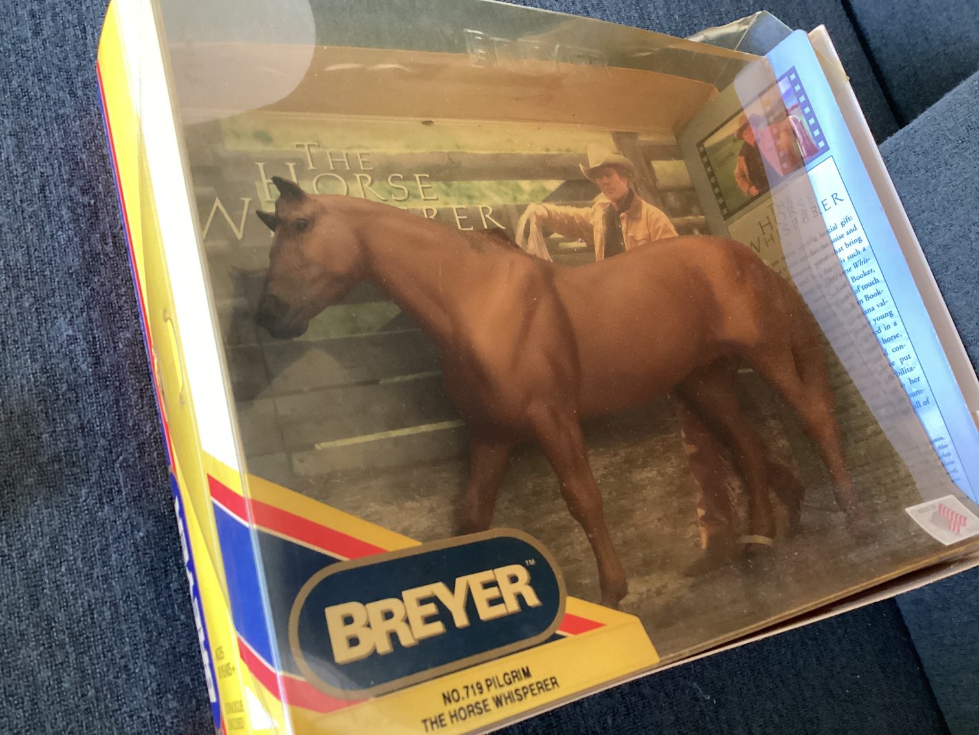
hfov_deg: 58.3
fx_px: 877
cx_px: 490
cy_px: 368
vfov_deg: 45.4
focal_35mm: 31
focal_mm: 3.3
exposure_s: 1/30
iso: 320
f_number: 2.4
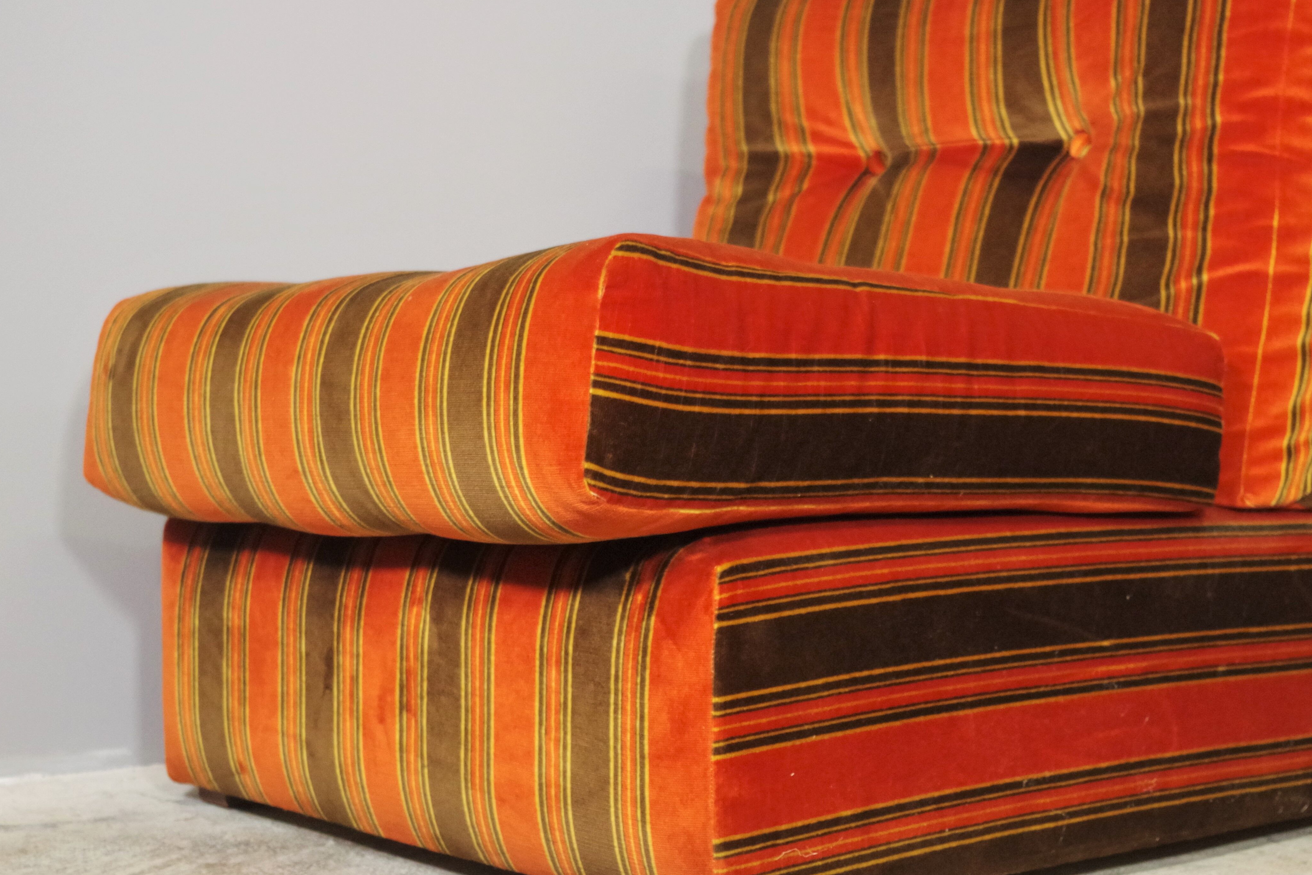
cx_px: 811
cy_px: 391
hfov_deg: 34.3
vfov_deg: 23.4
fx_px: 2114
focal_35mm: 58
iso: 1600
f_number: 4
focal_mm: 28.13
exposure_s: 1/60
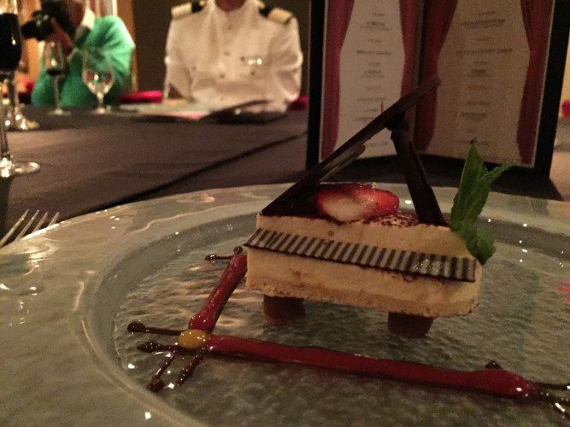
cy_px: 214
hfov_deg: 61.7
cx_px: 285
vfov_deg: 48.2
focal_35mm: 29
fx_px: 477
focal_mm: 4.15
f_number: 2.2
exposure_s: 1/15
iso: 1600
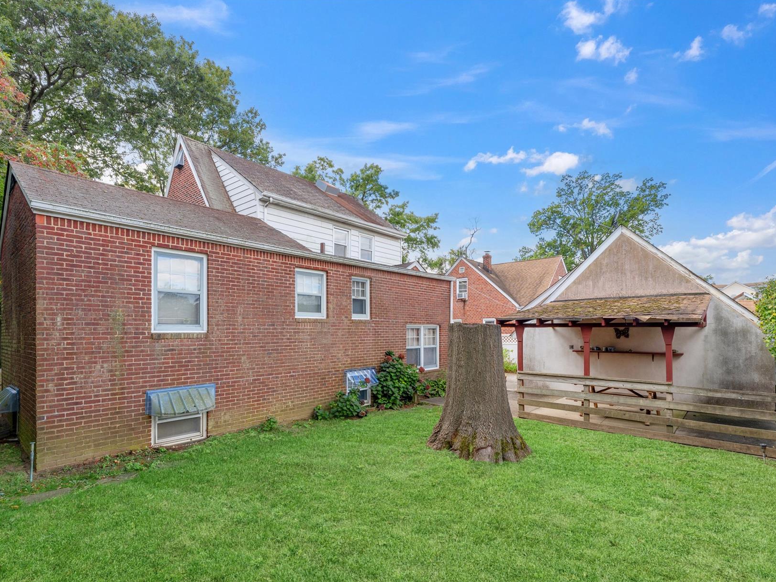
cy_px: 324
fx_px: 381
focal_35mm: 17
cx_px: 382
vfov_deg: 74.5
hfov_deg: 91.0
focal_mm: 14
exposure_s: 1/25
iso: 100
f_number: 11
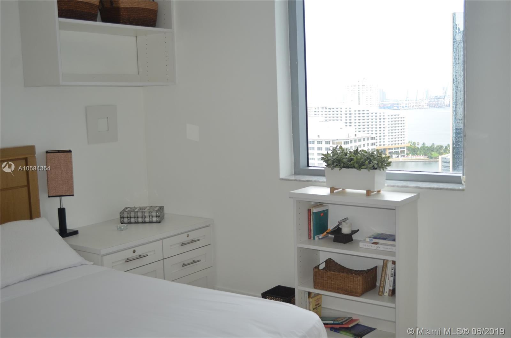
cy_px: 169
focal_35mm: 42
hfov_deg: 46.5
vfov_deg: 31.7
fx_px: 595
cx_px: 256
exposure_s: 1/125
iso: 220
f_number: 4.5
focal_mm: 28
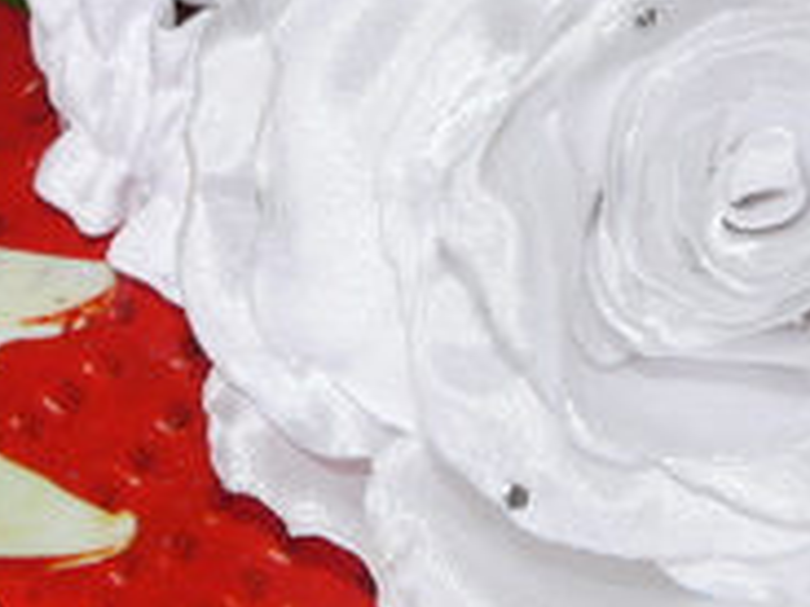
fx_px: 2059
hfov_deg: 21.8
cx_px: 718
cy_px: 242
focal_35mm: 88
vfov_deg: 16.8
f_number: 4
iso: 200
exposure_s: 1/125
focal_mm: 6
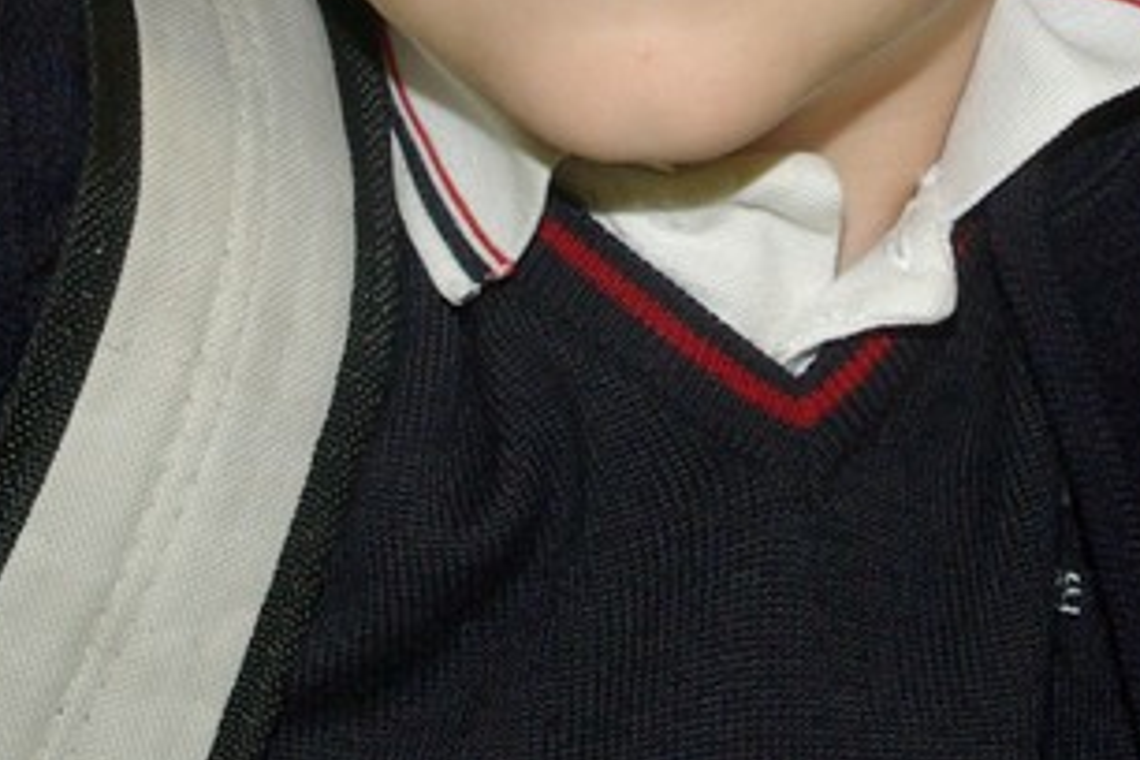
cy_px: -453
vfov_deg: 6.5
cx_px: 659
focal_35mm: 207
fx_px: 6557
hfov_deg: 9.9
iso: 400
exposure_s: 1/45
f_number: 8
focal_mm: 33
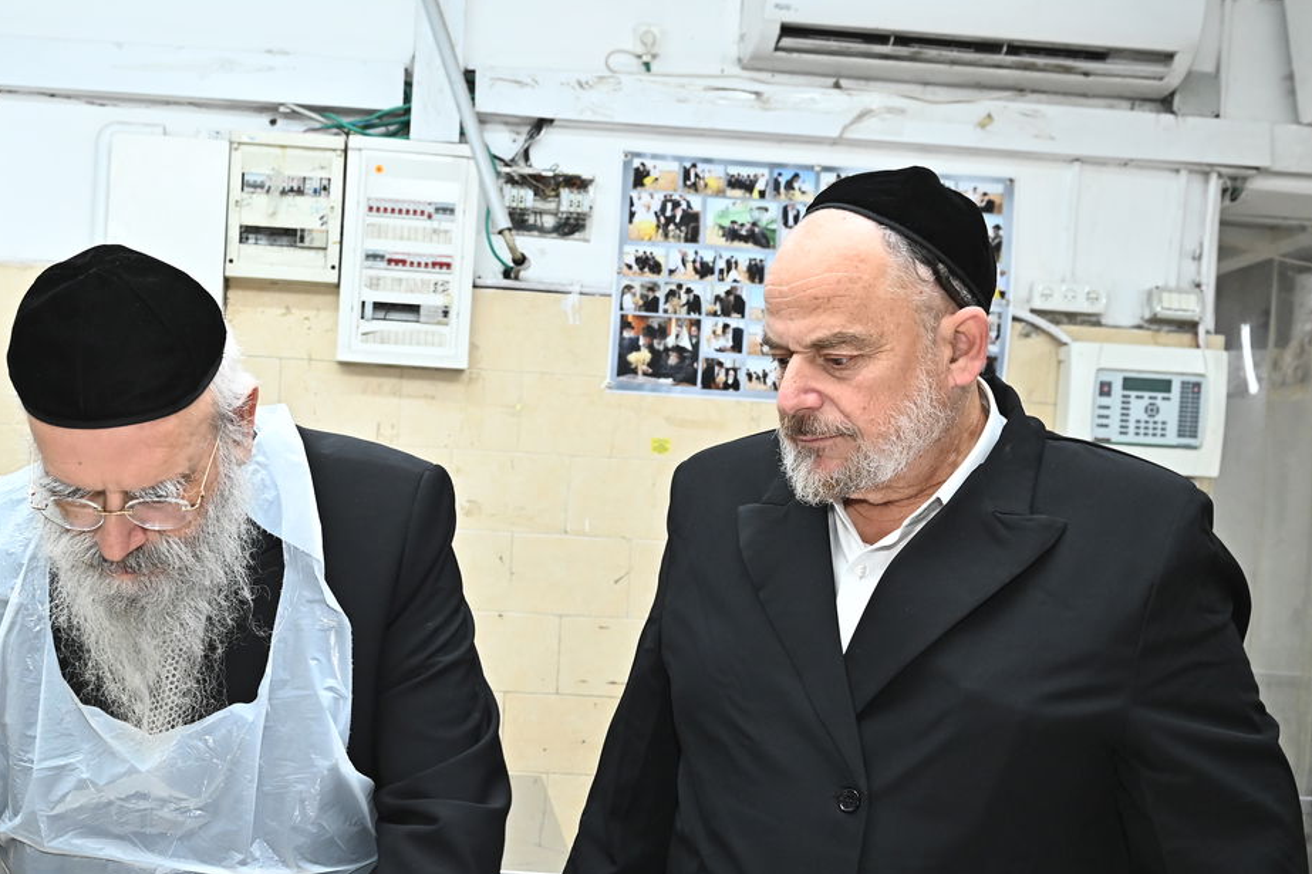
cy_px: 657
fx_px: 1712
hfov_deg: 41.4
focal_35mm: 47
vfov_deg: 28.2
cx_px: 441
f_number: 6.3
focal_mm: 31
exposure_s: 1/200
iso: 2000
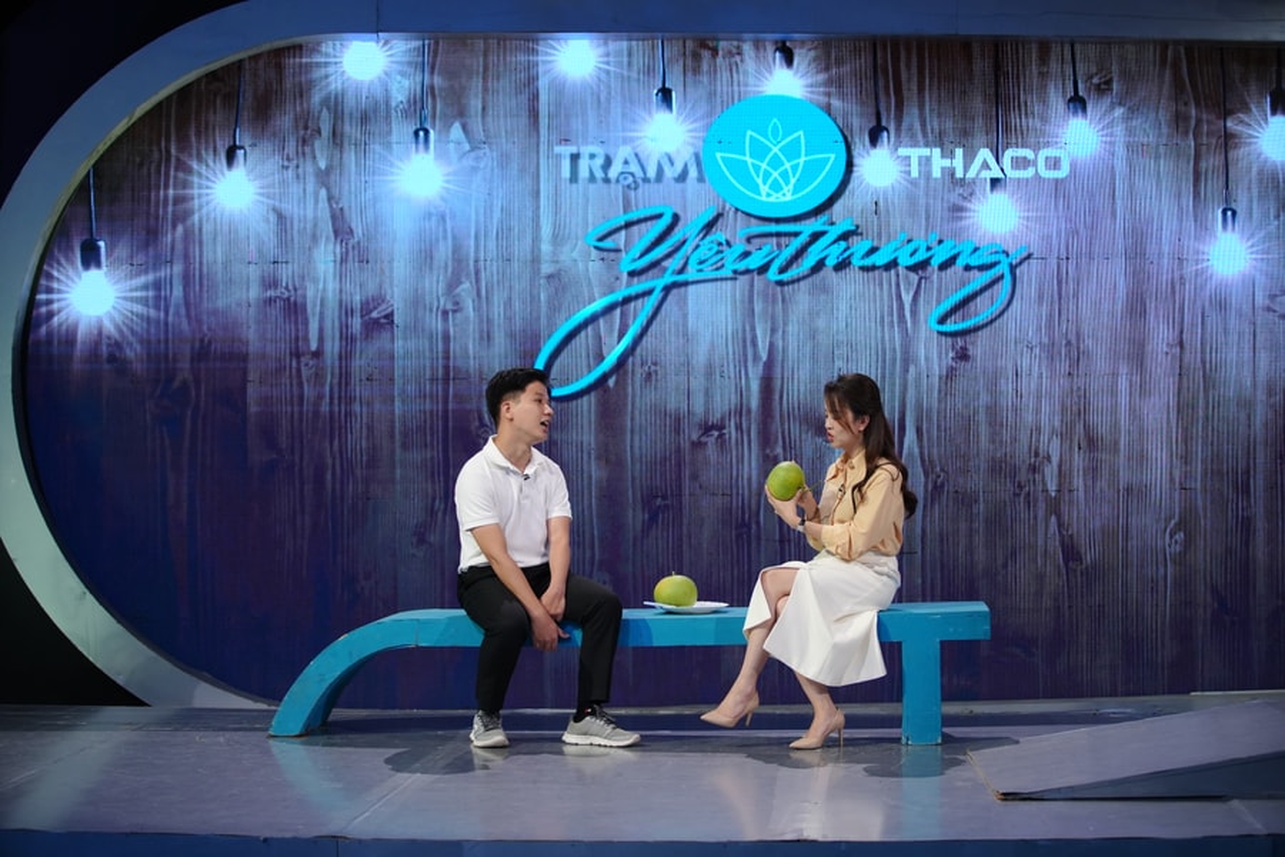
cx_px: 642
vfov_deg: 19.5
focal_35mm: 70
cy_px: 428
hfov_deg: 28.8
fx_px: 2498
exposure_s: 1/200
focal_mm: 70
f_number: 2.8
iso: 1600
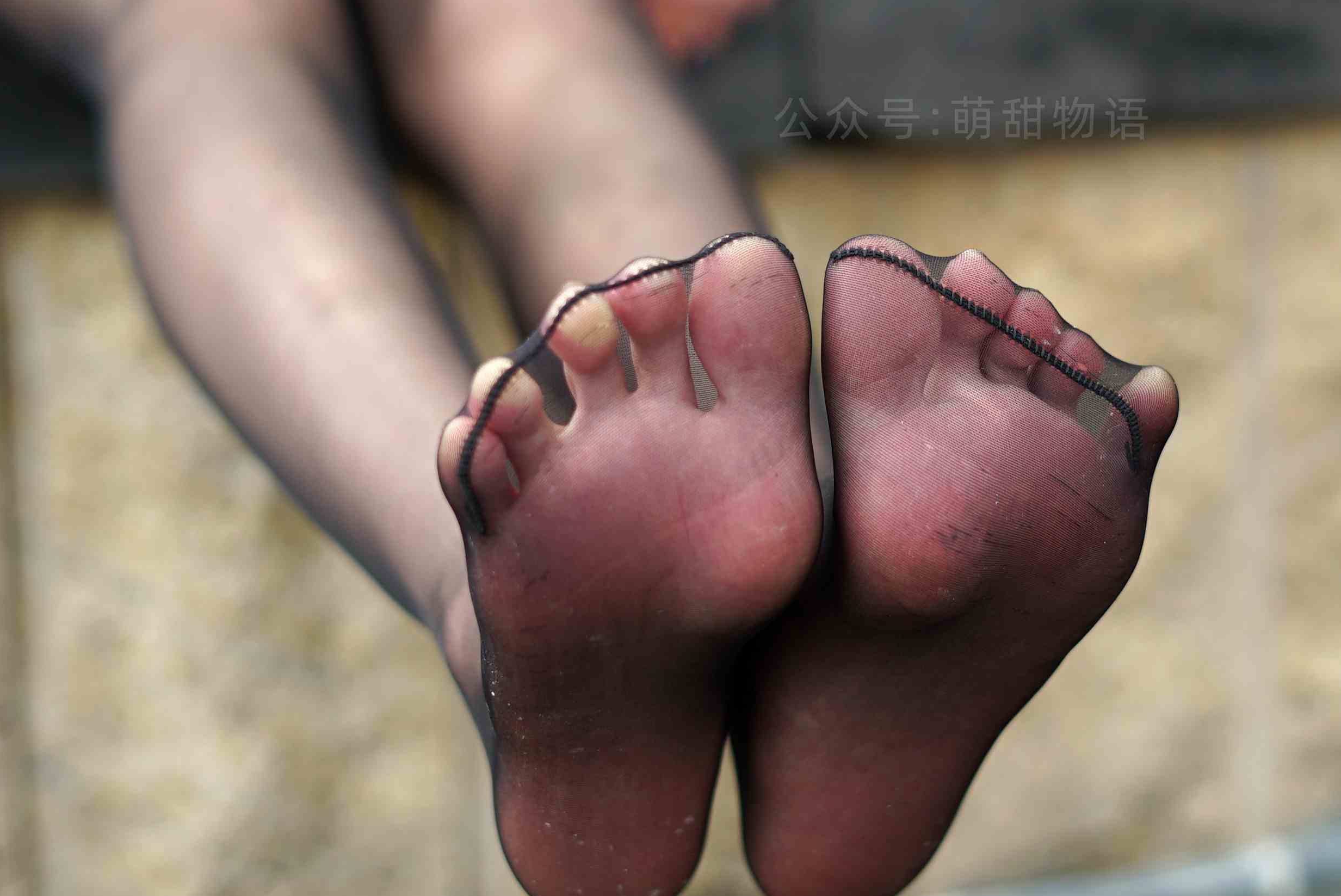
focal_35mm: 86
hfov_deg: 23.6
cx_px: 838
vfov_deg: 15.9
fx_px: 3205
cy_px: 395
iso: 100
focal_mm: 50
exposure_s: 1/1000
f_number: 2.2
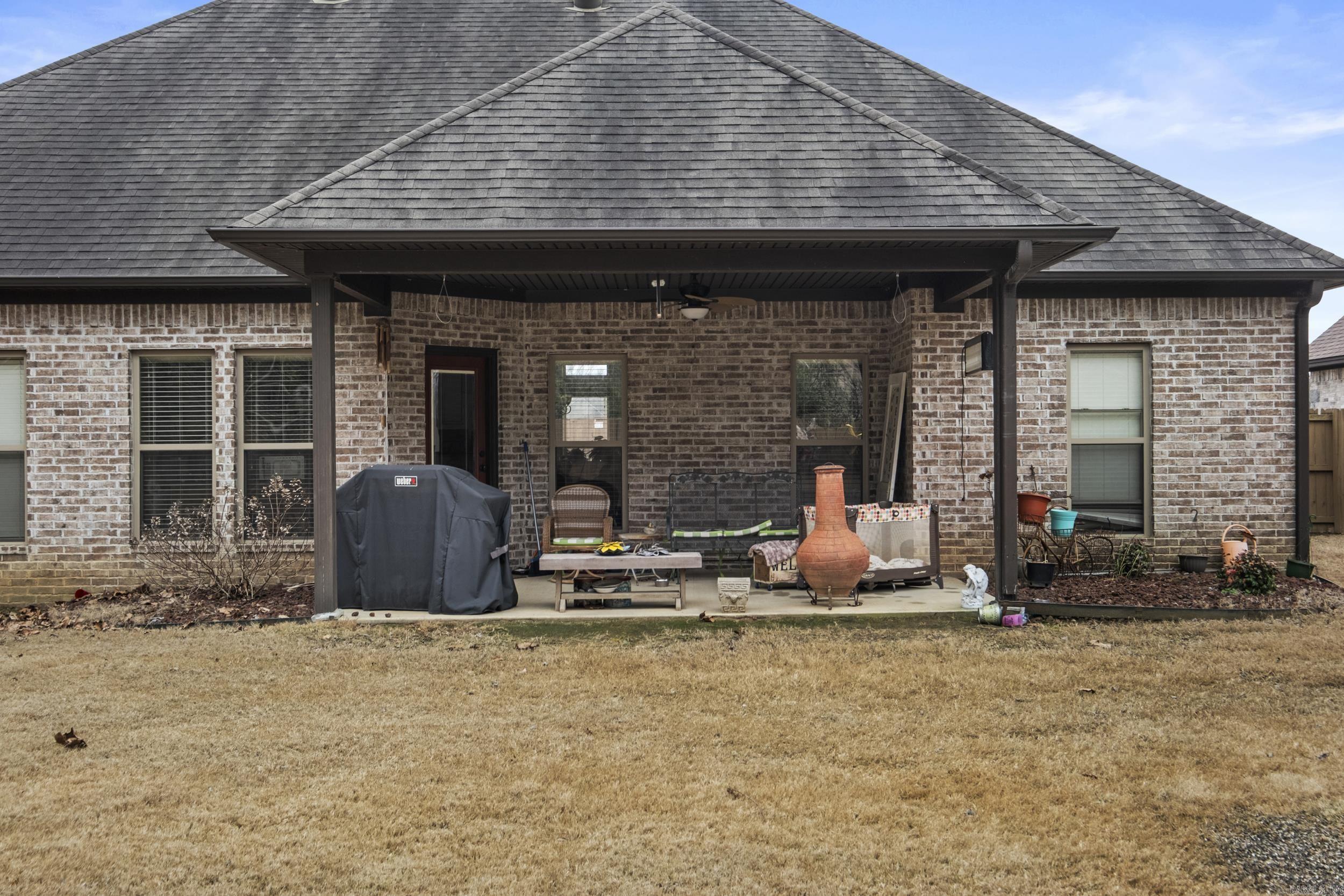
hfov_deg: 53.1
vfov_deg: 36.9
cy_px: 448
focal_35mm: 36
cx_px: 672
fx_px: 1344
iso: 400
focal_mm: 24
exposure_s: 1/20
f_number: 9
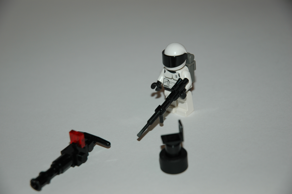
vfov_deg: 13.0
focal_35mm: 105
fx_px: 851
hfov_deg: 19.5
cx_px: 146
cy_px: 97
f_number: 4.5
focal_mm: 70
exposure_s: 1/60
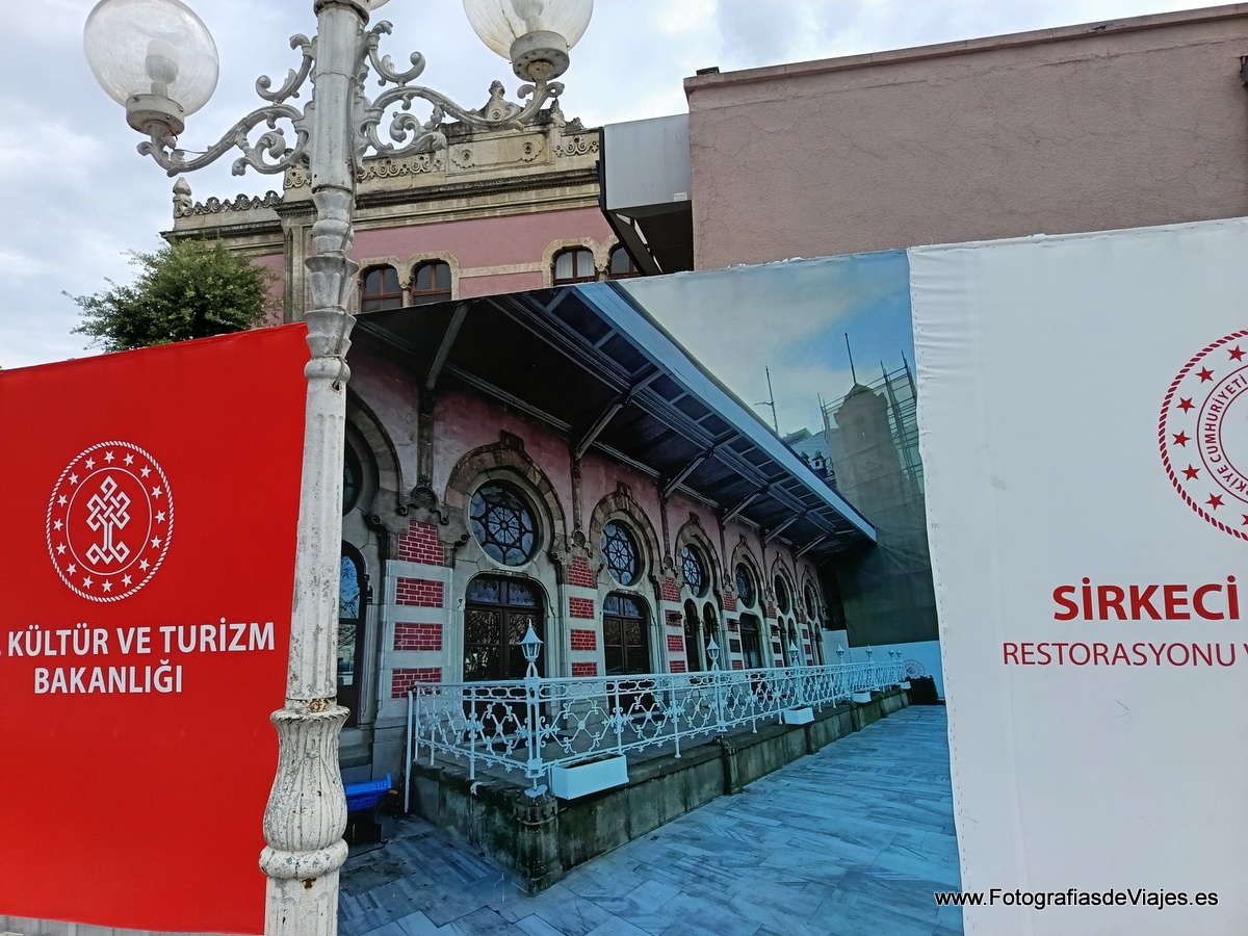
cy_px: 468
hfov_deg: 71.6
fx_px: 865
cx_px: 624
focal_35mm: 24
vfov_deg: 56.8
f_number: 1.75
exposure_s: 1/381
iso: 100
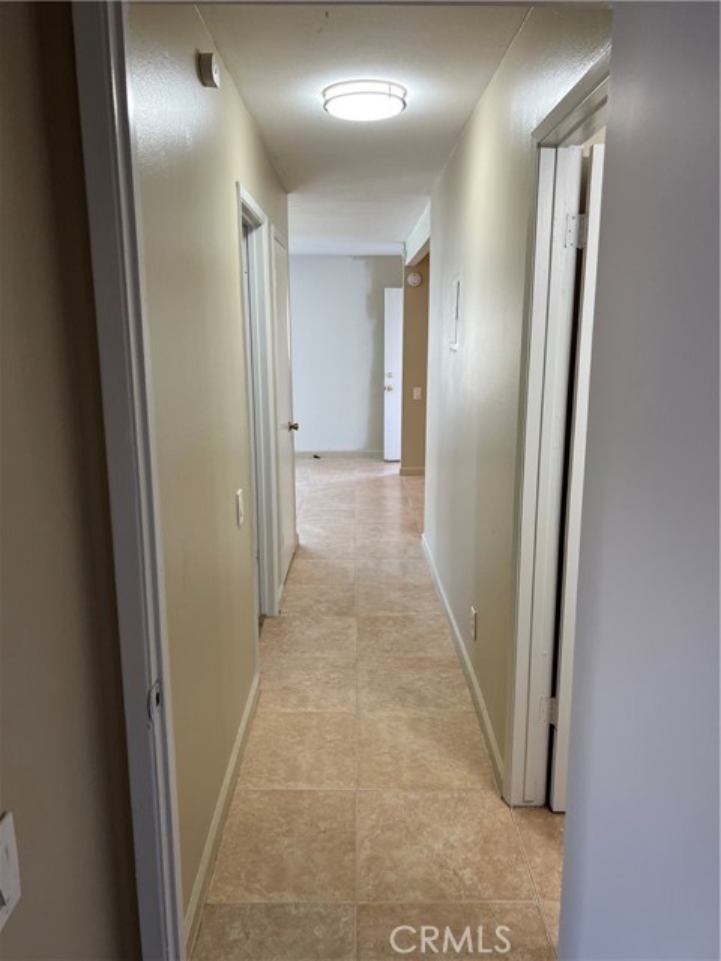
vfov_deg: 67.3
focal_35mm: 26
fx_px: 722
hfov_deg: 53.1
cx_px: 360
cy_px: 480
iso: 125
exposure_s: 1/120
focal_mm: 5.7
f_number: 1.5
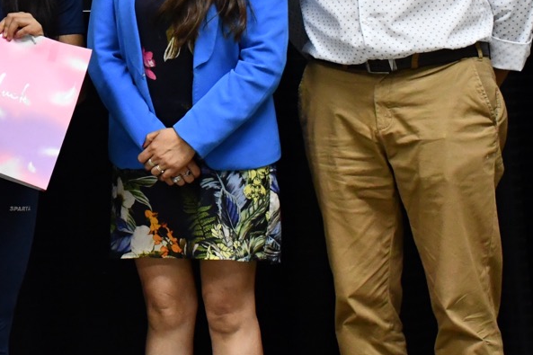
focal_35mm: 123
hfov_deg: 16.3
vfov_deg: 10.9
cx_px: -13
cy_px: -102
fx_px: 1820
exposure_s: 1/100
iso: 3200
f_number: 4
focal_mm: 30
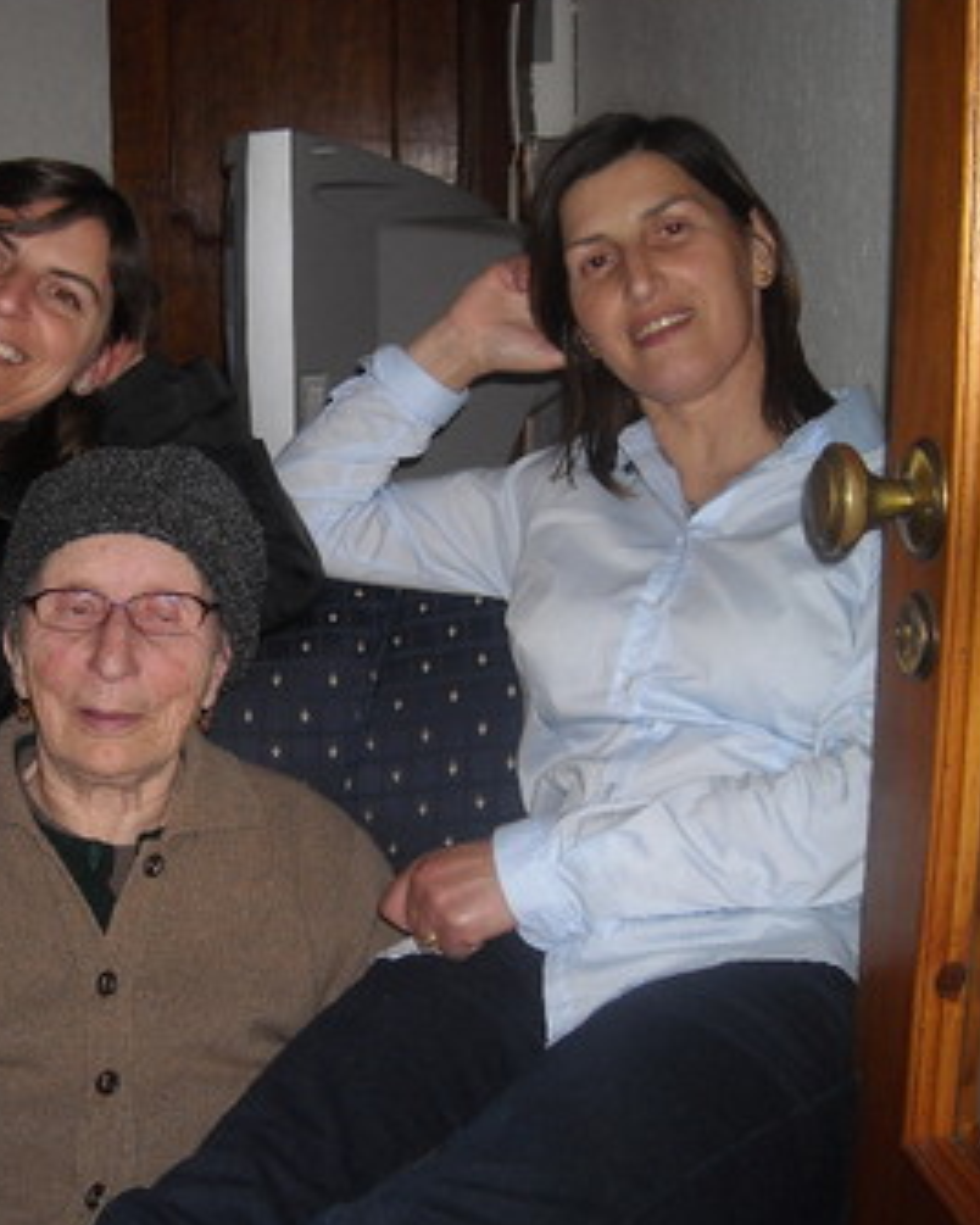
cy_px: 660
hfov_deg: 28.8
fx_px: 1849
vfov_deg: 36.6
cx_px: 157
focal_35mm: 51
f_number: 2.8
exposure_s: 1/60
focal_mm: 5.7
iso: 100
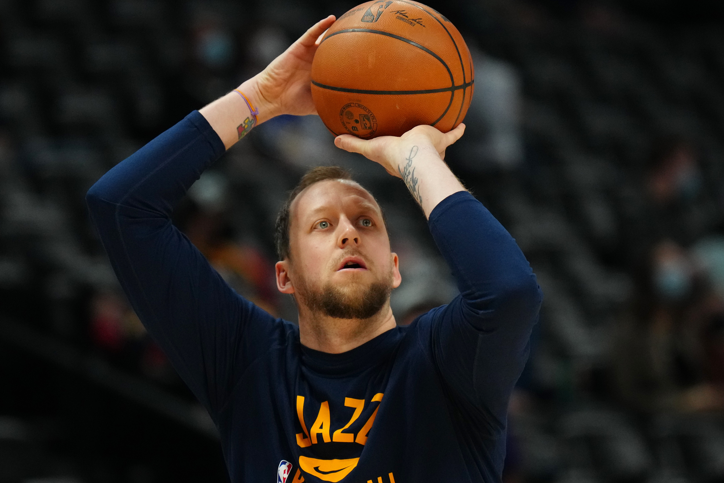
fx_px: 6274
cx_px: 368
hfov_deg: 6.6
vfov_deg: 4.4
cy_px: 248
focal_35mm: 312
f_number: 2.8
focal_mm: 200
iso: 4000
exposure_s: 1/3200
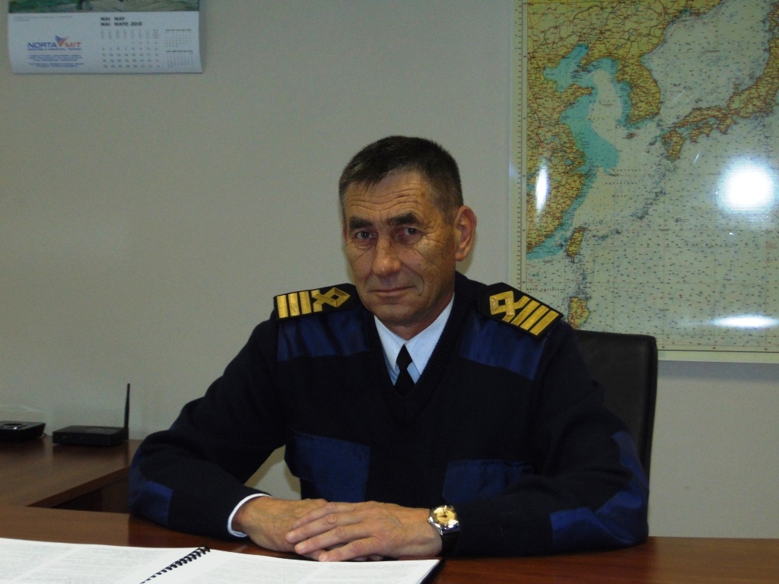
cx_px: 390
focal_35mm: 71
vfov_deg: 20.7
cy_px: 292
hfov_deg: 27.4
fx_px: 1598
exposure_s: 1/60
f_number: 3.7
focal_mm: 12.8
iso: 200
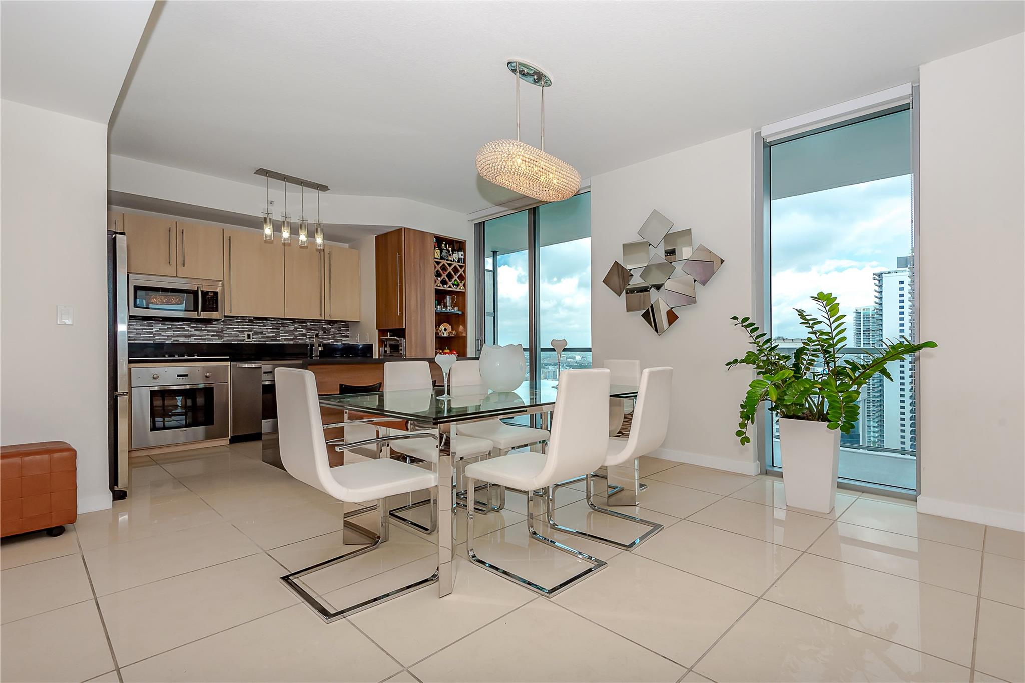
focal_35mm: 16
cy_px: 342
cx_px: 512
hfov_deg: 96.7
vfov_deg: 73.7
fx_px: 455
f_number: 8
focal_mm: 16
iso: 400
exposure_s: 1/250
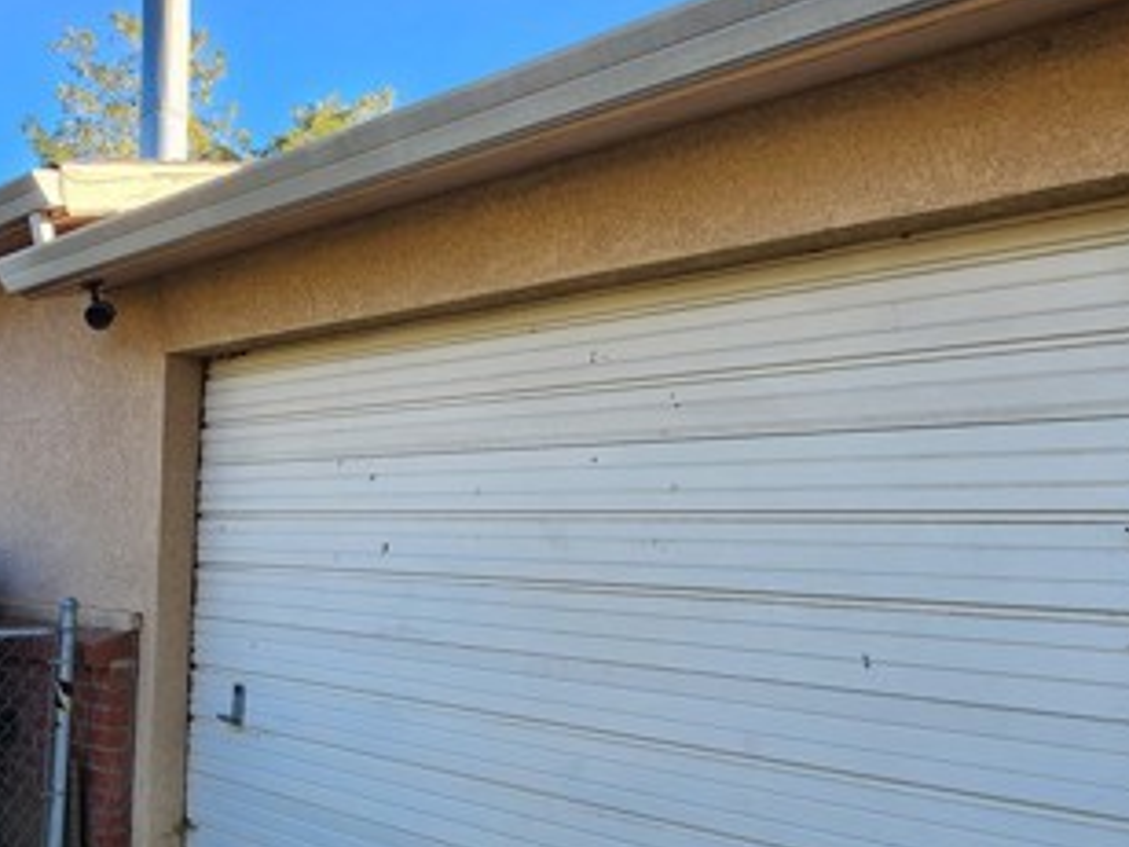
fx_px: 881
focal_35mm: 27
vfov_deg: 51.2
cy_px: 480
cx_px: 392
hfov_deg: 63.9
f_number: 2.2
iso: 50
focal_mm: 2.2
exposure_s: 1/257
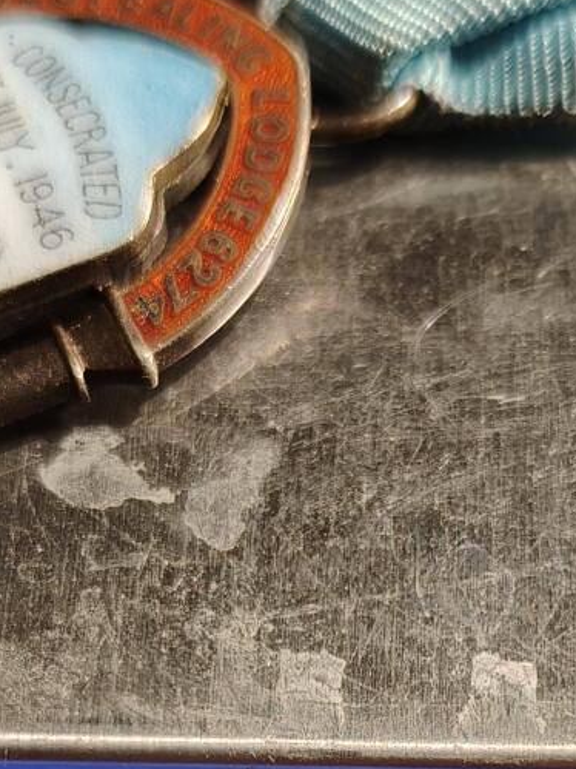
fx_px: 1842
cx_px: 343
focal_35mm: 83
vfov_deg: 22.6
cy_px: 778
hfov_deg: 17.8
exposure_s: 1/200
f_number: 1.6
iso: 200
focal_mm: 6.06
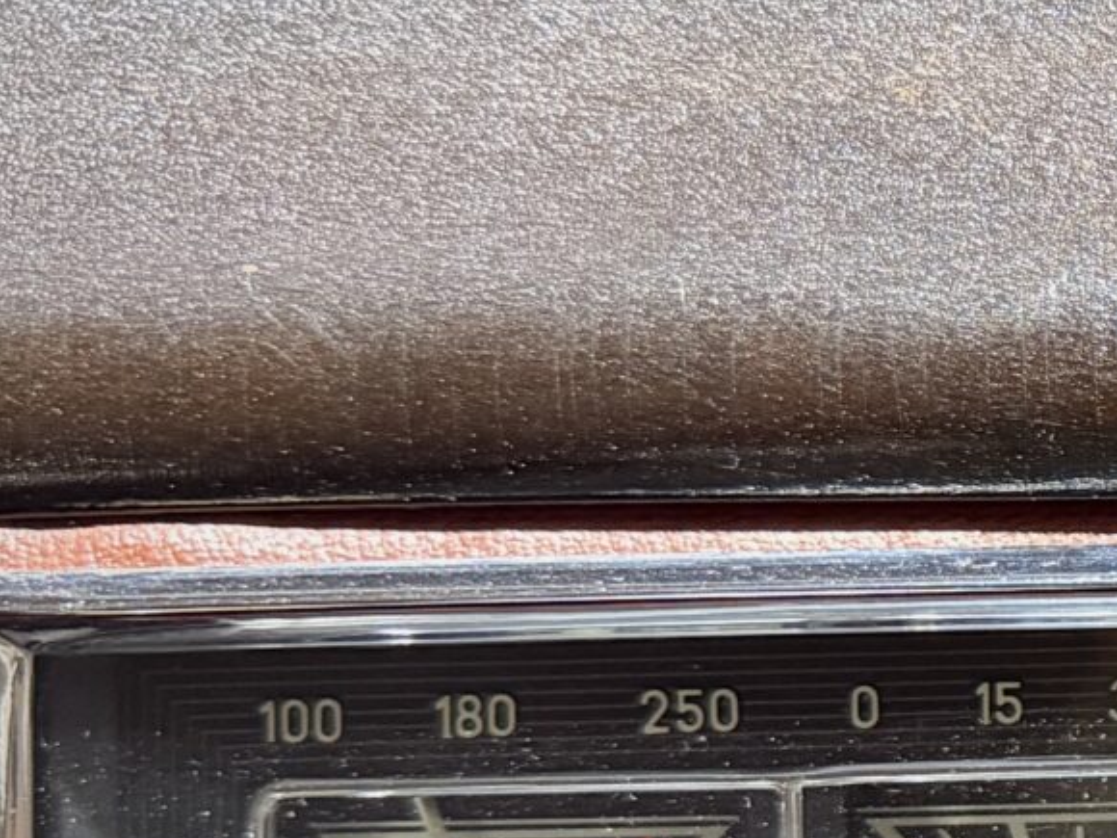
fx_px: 3420
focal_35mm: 106
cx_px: 1970
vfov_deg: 13.9
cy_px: 705
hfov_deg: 15.9
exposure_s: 1/25
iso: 800
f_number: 1.78
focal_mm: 6.76
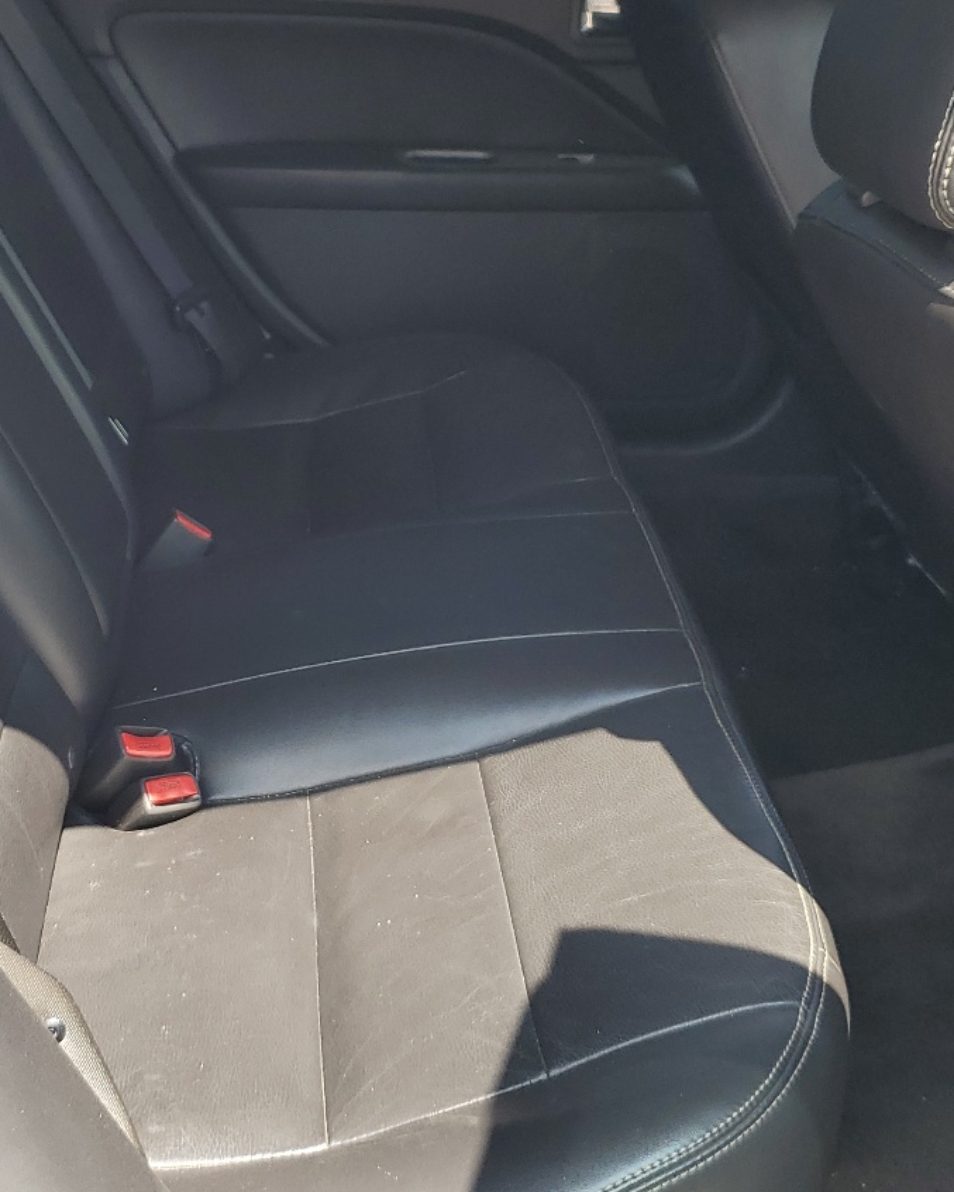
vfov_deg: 38.7
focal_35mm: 48
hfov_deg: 31.4
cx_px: 382
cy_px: 492
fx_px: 1694
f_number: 1.5
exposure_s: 1/435
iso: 50
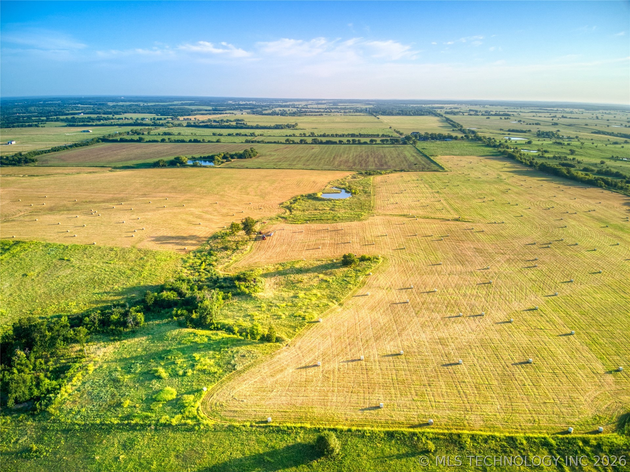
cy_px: 236
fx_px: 437
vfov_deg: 56.8
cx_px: 315
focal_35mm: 24
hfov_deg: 71.6
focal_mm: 4.5
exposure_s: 1/500
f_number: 2.8
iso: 100
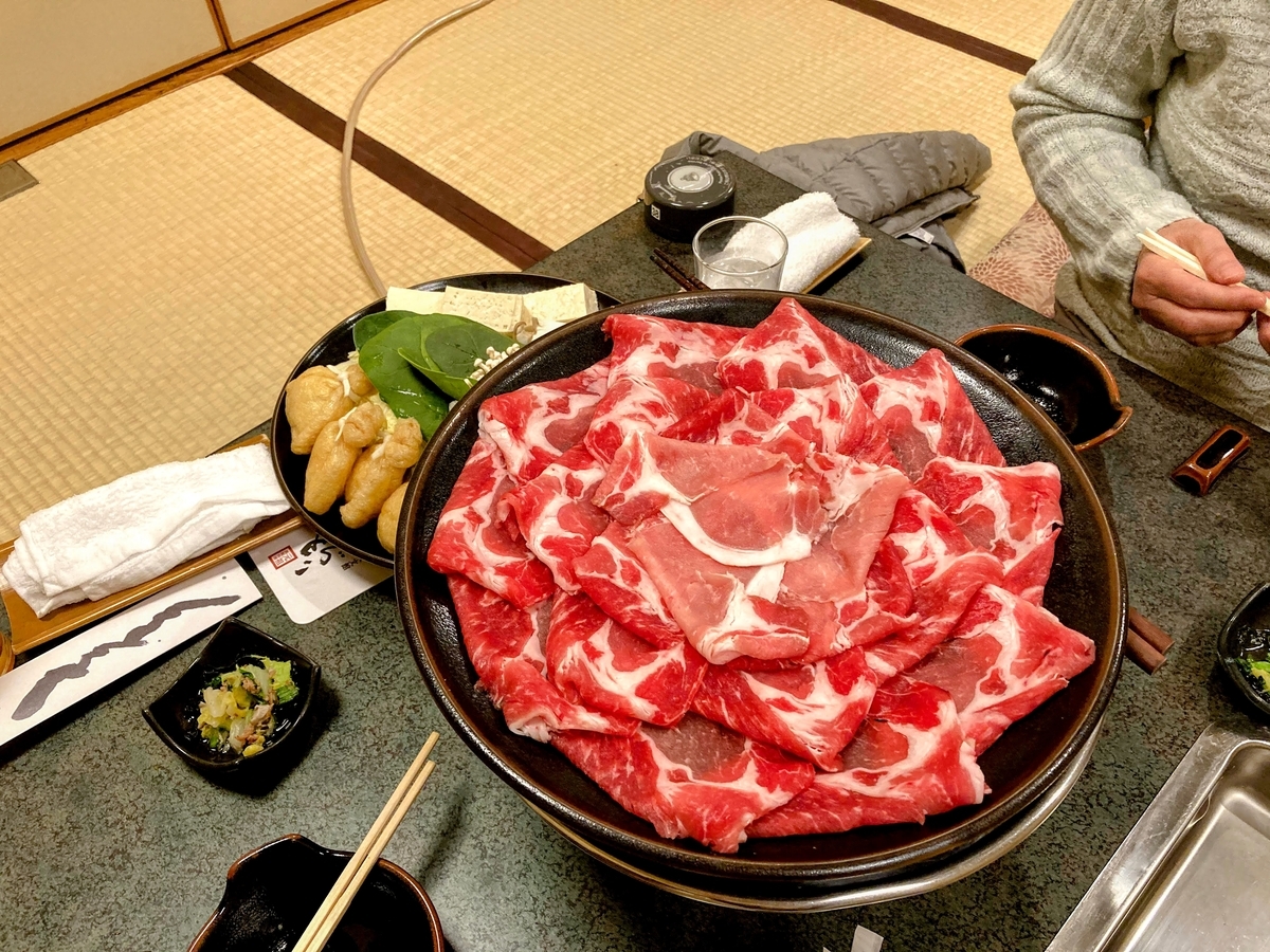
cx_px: 635
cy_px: 476
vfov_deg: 49.7
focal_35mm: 28
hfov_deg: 63.4
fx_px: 1027
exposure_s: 1/60
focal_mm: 3.99
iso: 160
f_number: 1.8
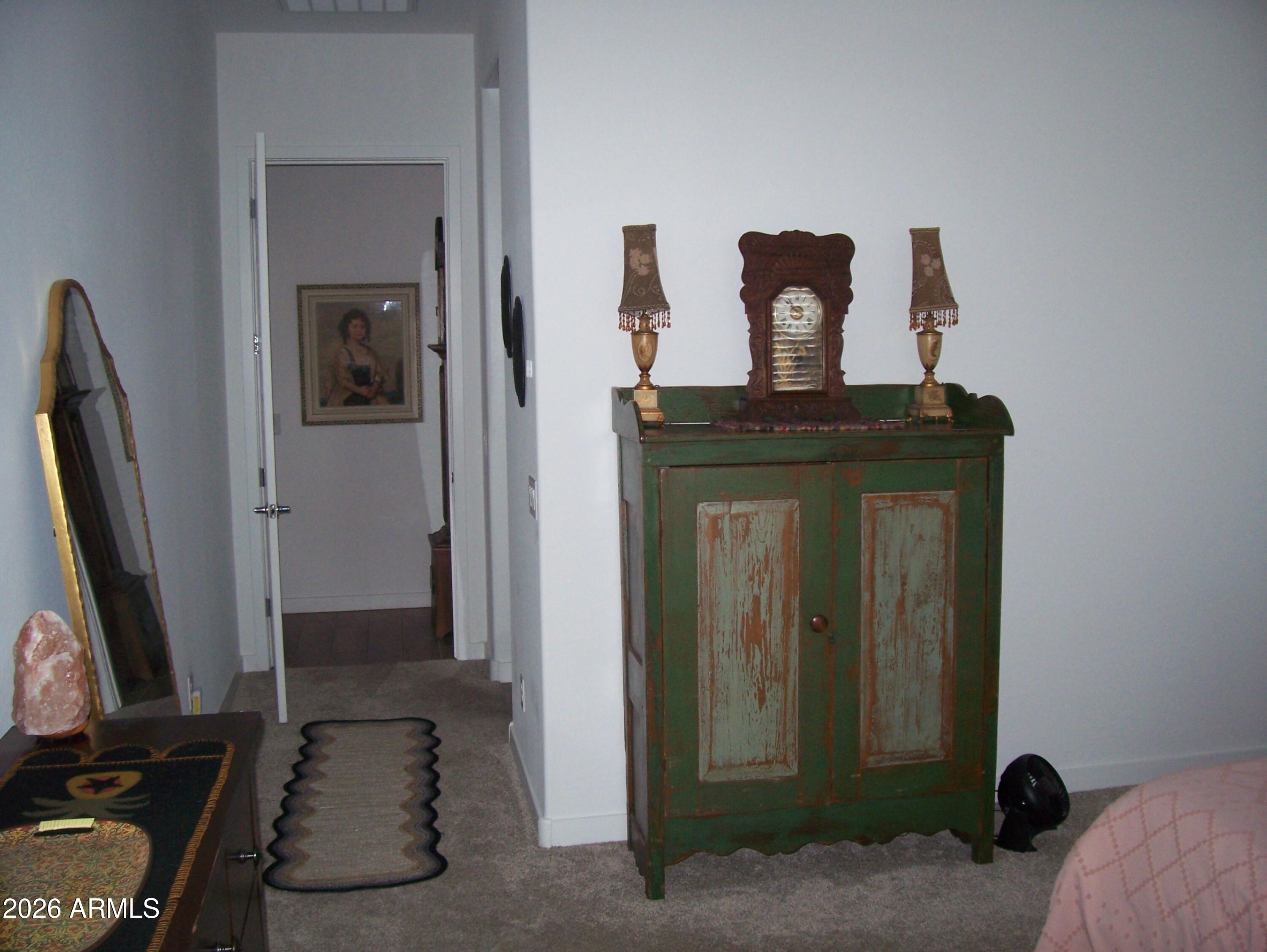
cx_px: 634
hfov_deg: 53.9
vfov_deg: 41.8
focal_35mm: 34
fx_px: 1245
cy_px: 476
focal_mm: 5.6
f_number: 2.7
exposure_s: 1/60
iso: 160
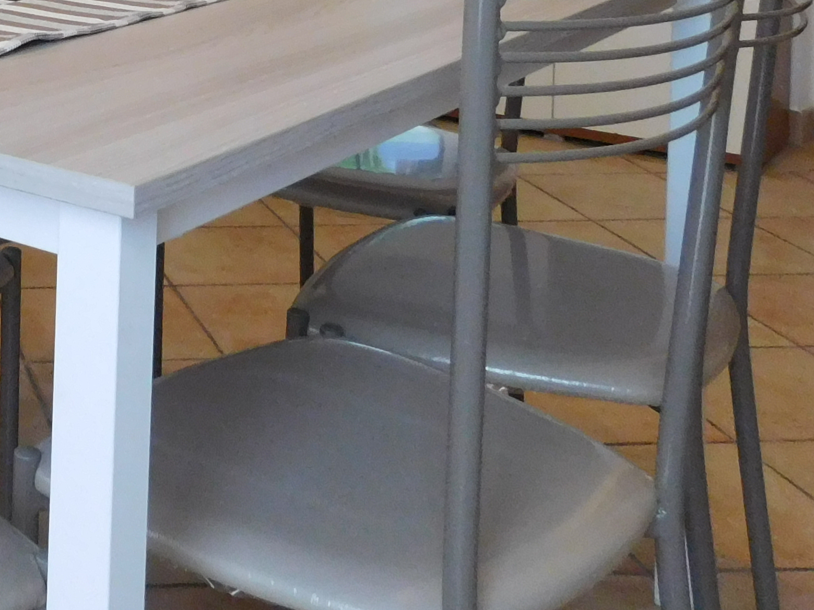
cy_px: -275
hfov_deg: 25.8
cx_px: -140
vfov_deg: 19.2
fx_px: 1599
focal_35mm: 68
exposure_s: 1/30
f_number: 3
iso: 360
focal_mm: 4
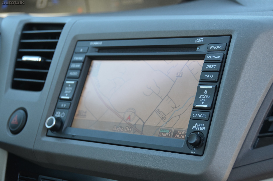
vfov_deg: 18.1
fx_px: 568
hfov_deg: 27.0
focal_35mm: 75
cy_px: 90
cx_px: 136
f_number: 5.6
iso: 400
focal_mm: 50
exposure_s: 1/125
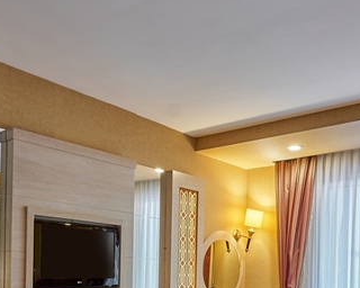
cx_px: 219
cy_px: 281
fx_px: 447
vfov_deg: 33.0
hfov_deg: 43.6
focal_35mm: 42
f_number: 7.1
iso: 100
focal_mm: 14
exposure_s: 20
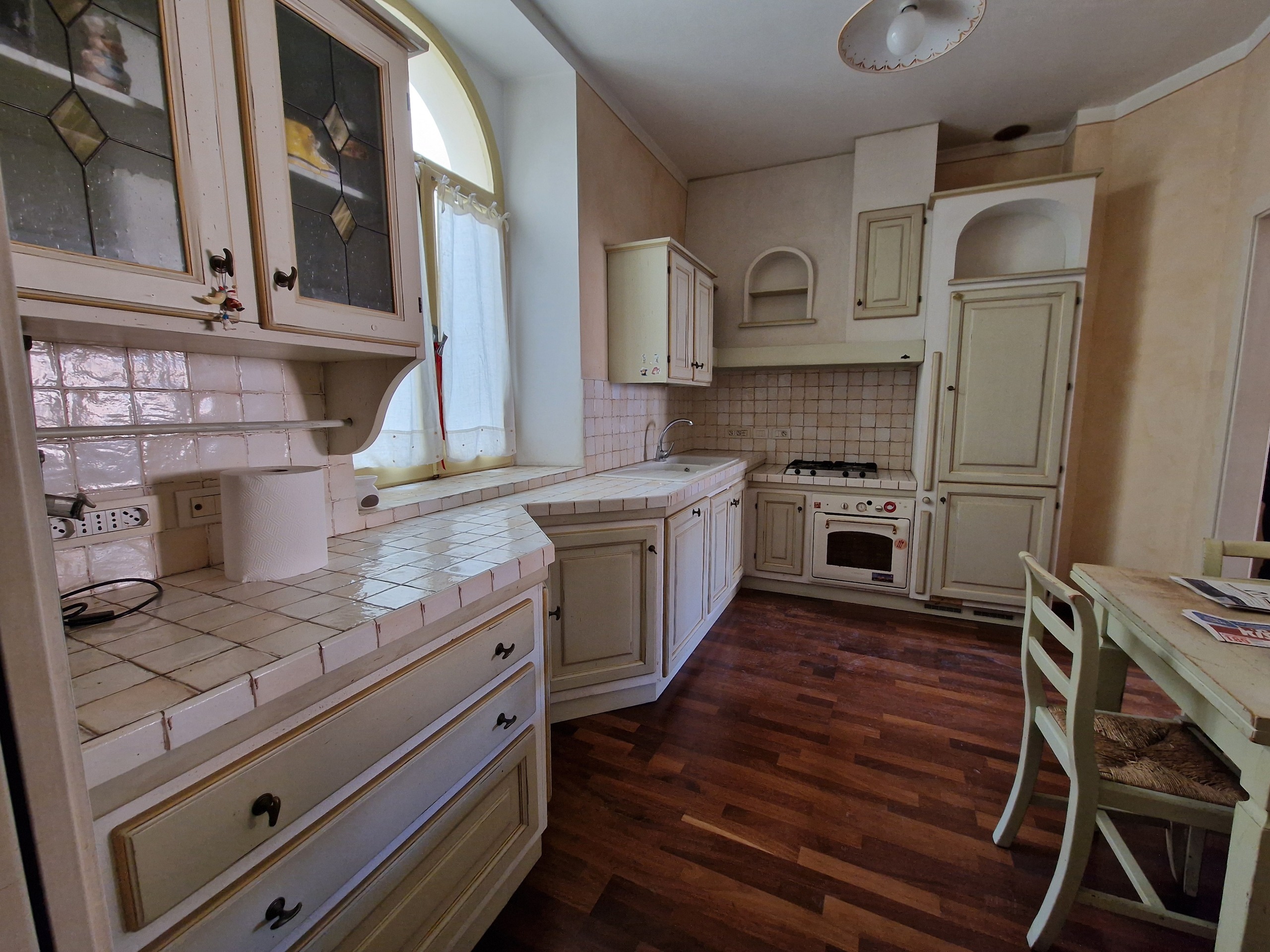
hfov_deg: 106.2
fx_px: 477
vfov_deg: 89.9
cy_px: 476
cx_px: 635
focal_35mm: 13
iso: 250
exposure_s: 1/60
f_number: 2.2
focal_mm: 2.2
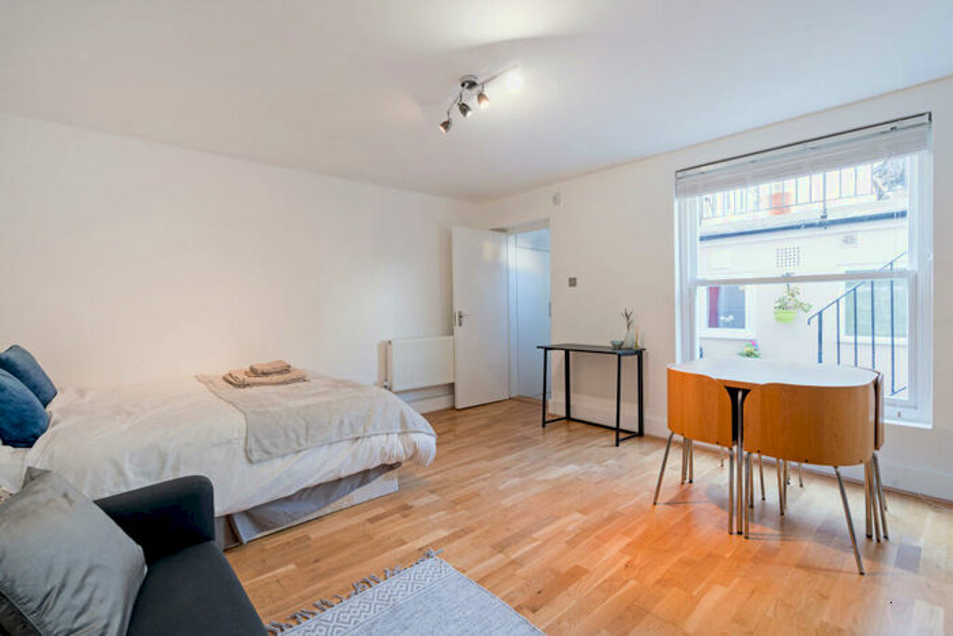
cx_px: 476
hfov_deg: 96.7
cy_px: 318
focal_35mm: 16
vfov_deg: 73.8
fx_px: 424
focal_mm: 16
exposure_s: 1/5
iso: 400
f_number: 10
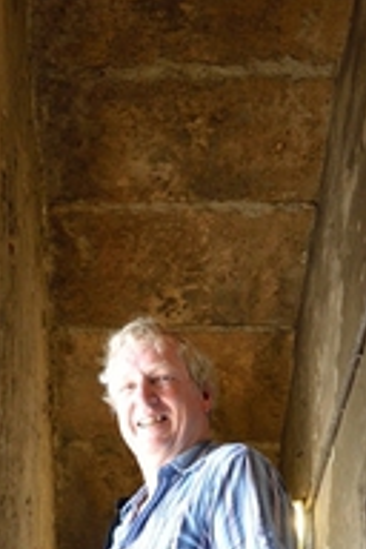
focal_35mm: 109
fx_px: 1662
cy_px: 478
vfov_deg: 18.5
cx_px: 136
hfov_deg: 12.6
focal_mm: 20
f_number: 3.5
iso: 720
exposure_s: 1/30
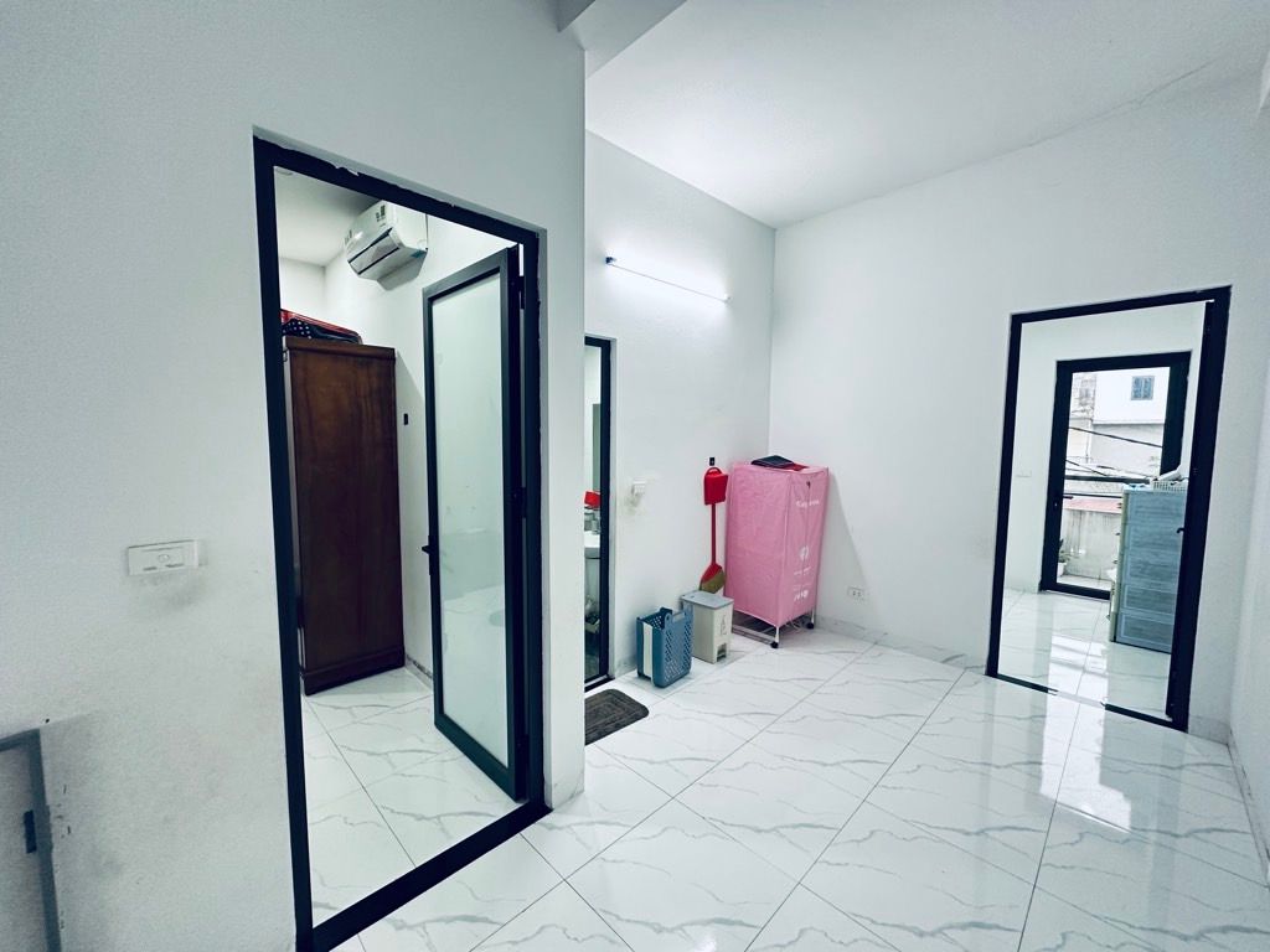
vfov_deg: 85.7
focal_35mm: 14
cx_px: 635
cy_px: 476
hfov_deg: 102.1
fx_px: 514
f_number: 2.2
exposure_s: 1/50
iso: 250
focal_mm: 2.22
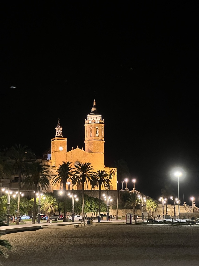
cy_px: 133
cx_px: 100
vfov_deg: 25.3
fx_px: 590
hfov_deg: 19.1
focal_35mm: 77
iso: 1600
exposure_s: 1/20
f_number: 2.8
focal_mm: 9
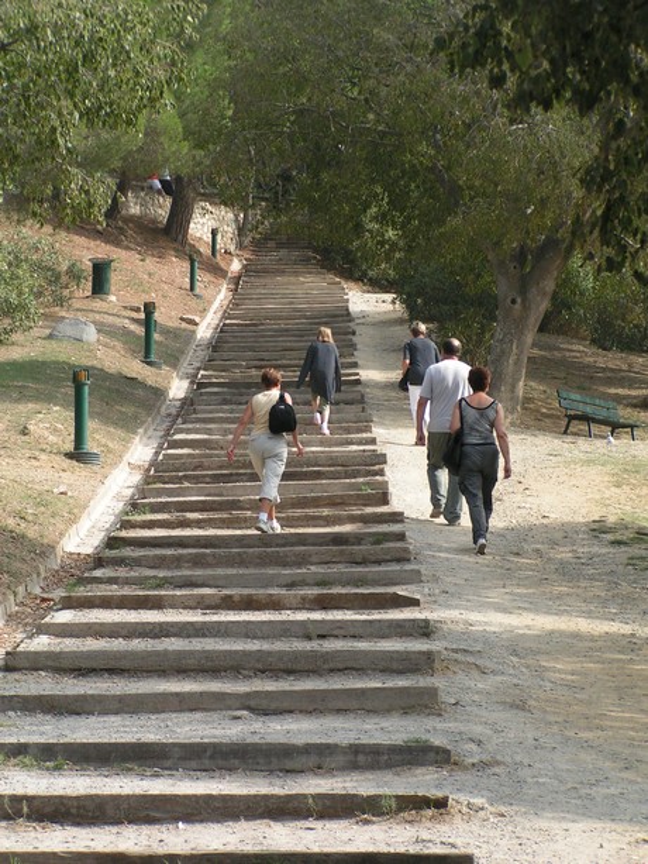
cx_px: 324
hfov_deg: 10.4
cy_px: 432
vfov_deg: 13.8
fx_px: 3568
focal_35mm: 143
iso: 50
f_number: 5
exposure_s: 1/250
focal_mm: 21.9
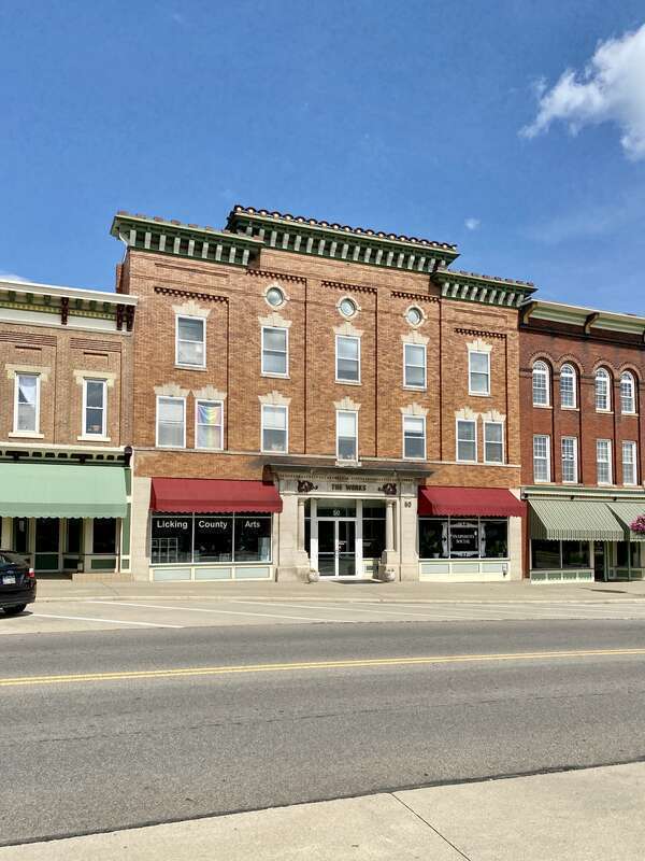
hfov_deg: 53.1
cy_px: 430
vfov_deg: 67.3
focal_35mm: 26
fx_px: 646
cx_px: 322
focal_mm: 4.25
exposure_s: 1/4115
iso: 32
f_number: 1.8
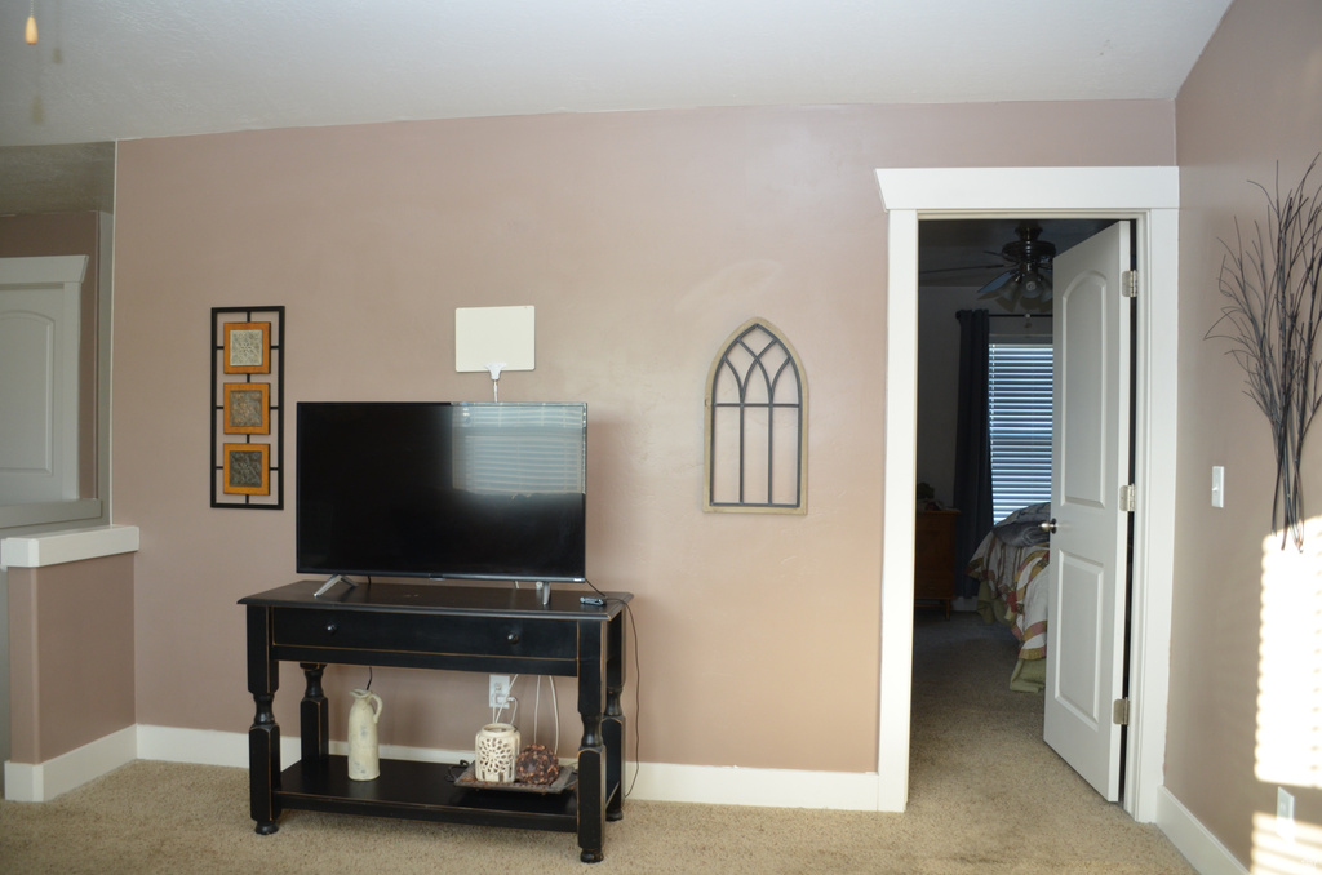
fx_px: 989
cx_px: 661
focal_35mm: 27
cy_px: 438
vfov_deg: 47.7
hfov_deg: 67.5
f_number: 4
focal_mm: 18
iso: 450
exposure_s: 1/60
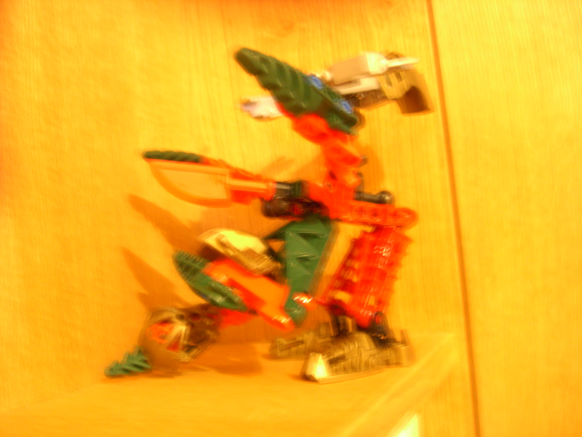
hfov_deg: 45.8
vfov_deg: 35.1
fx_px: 689
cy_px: 218
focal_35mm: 41
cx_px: 291
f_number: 2.9
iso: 200
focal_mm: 8.5
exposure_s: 1/1.3
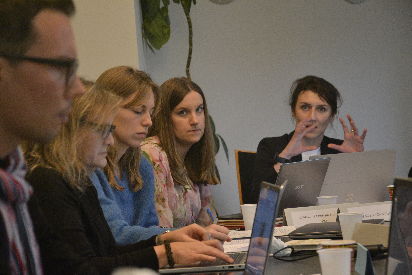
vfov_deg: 11.4
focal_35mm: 120
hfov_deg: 17.1
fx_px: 1373
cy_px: 138
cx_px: 206
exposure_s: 1/125
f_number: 5.3
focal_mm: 80
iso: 2800
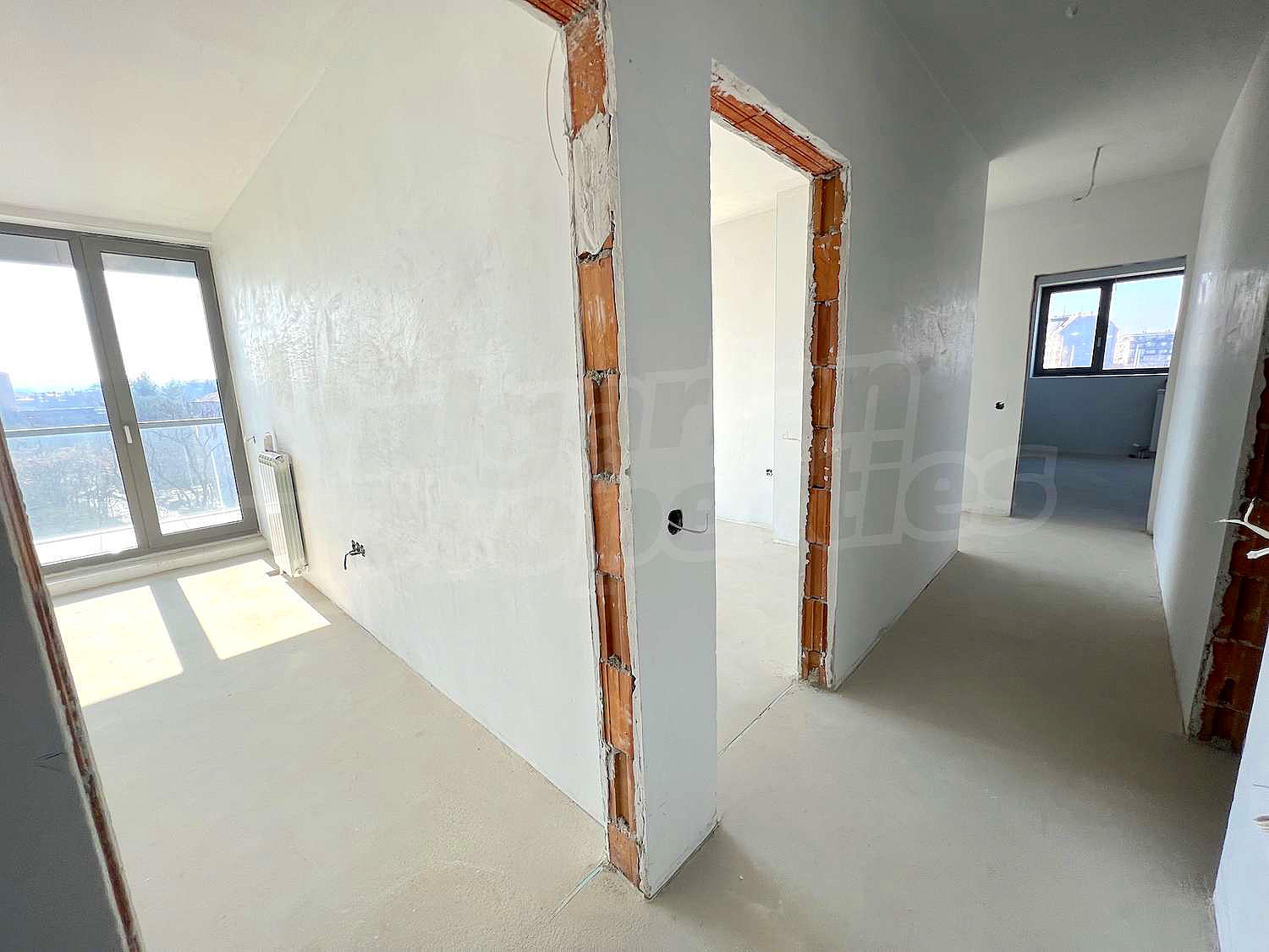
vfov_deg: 89.9
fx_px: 477
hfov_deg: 106.2
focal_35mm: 13
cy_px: 476
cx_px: 634
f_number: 1.8
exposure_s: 1/227
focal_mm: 1.57
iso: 32
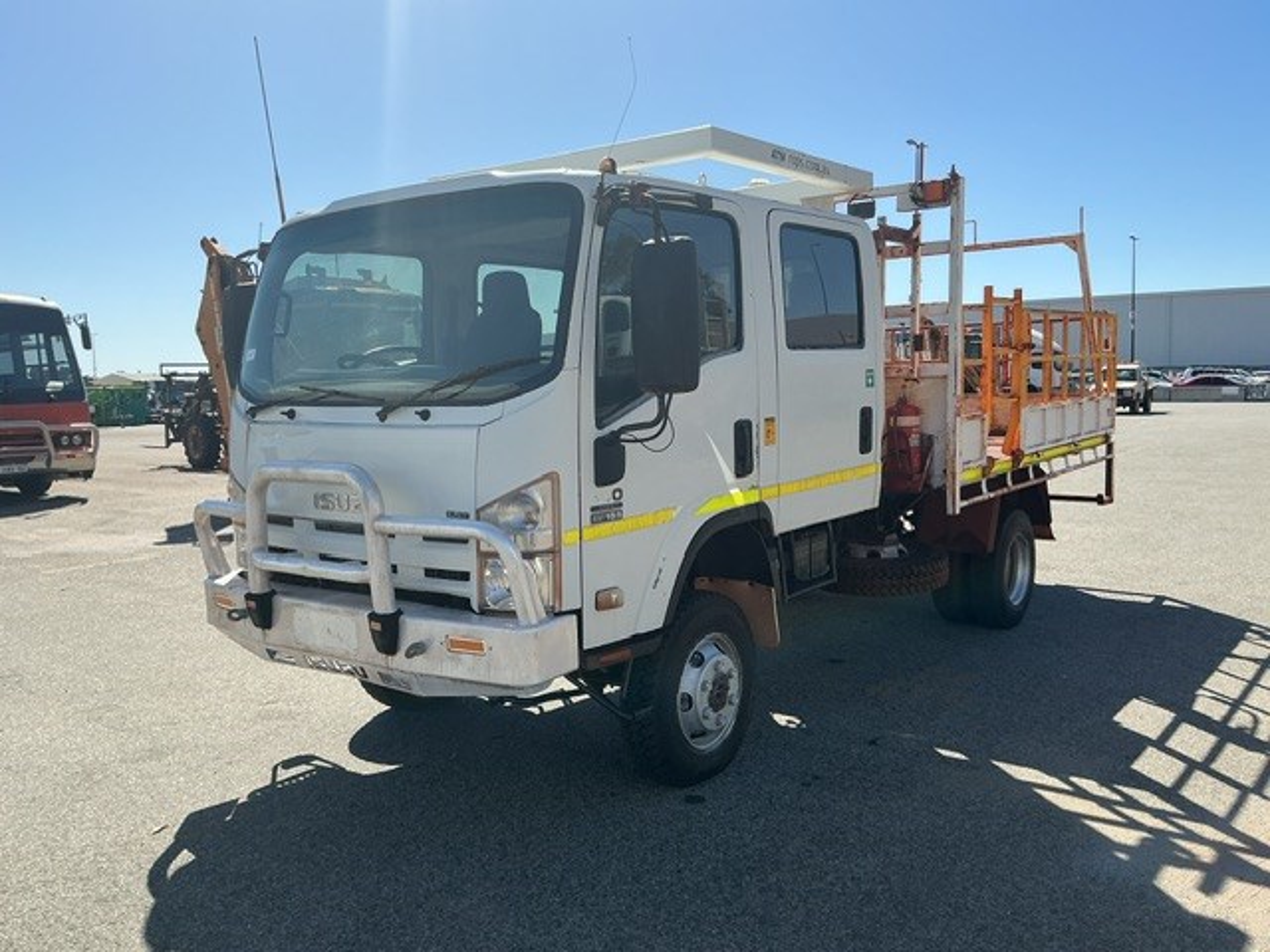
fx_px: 1064
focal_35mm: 29
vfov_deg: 48.2
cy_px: 476
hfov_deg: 61.7
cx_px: 635
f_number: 1.8
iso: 25
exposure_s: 1/2320
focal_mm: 3
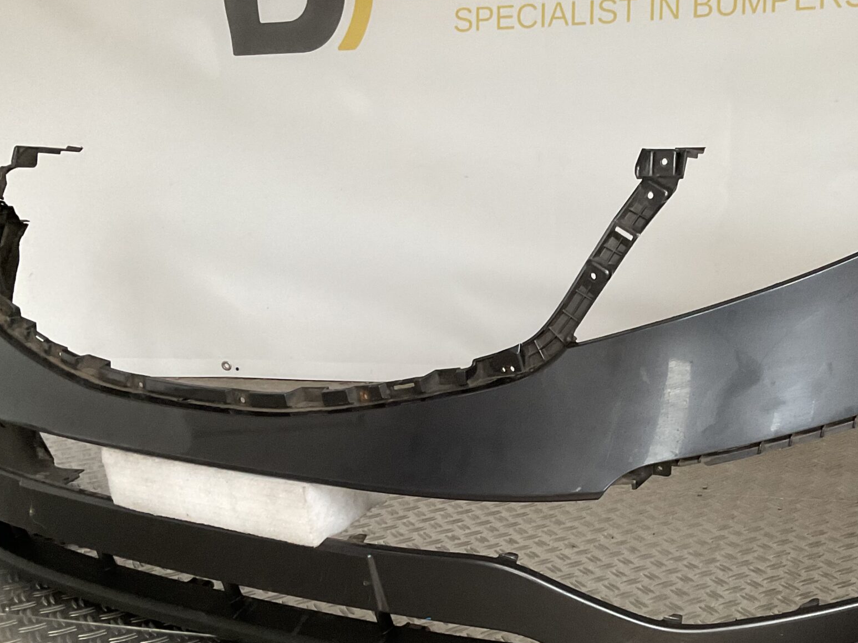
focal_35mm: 48
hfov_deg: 39.2
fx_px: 1190
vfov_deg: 30.1
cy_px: 426
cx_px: 572
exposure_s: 1/60
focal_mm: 3
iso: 160
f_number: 1.8
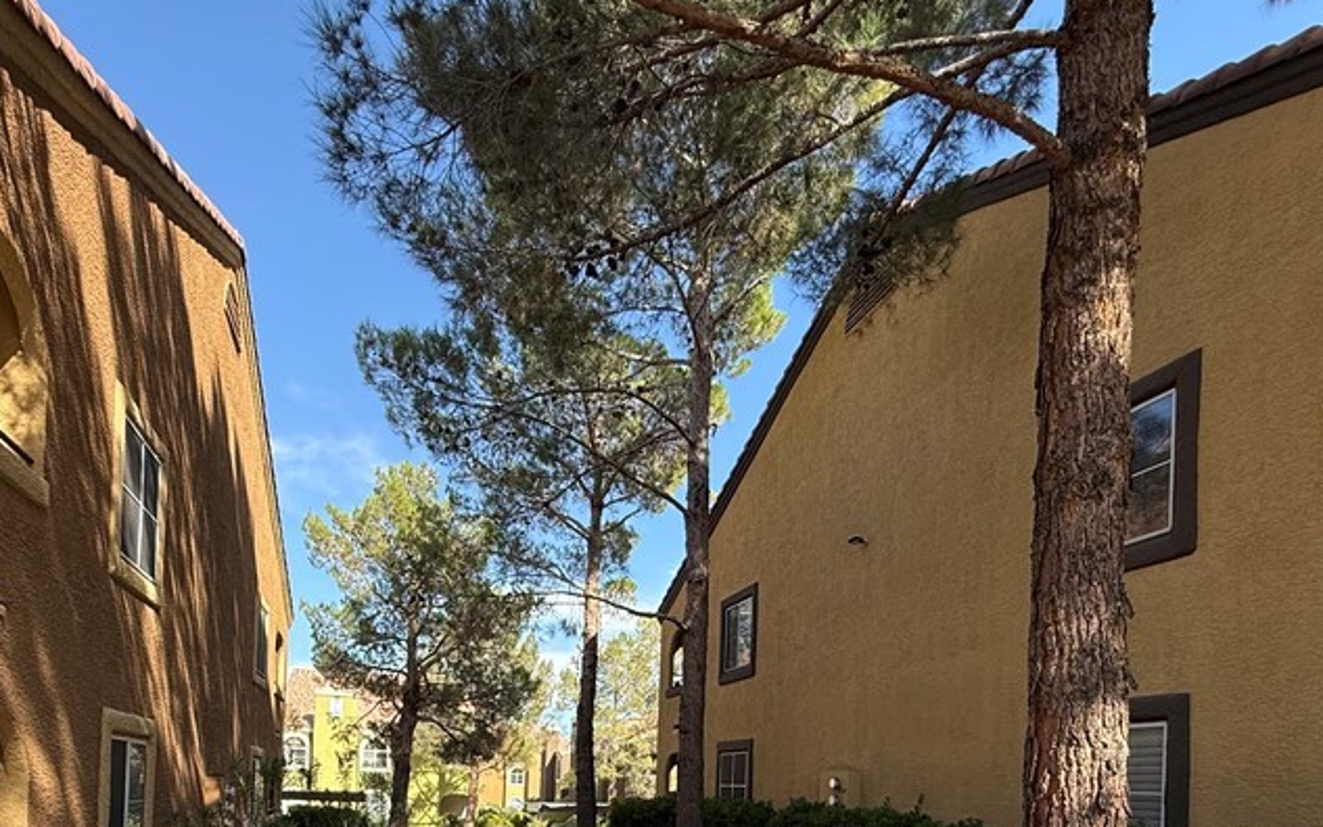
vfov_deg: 45.3
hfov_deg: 74.7
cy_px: 775
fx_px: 866
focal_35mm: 24
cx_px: 614
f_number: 2.2
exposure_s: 1/686
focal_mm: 2.22
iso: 64
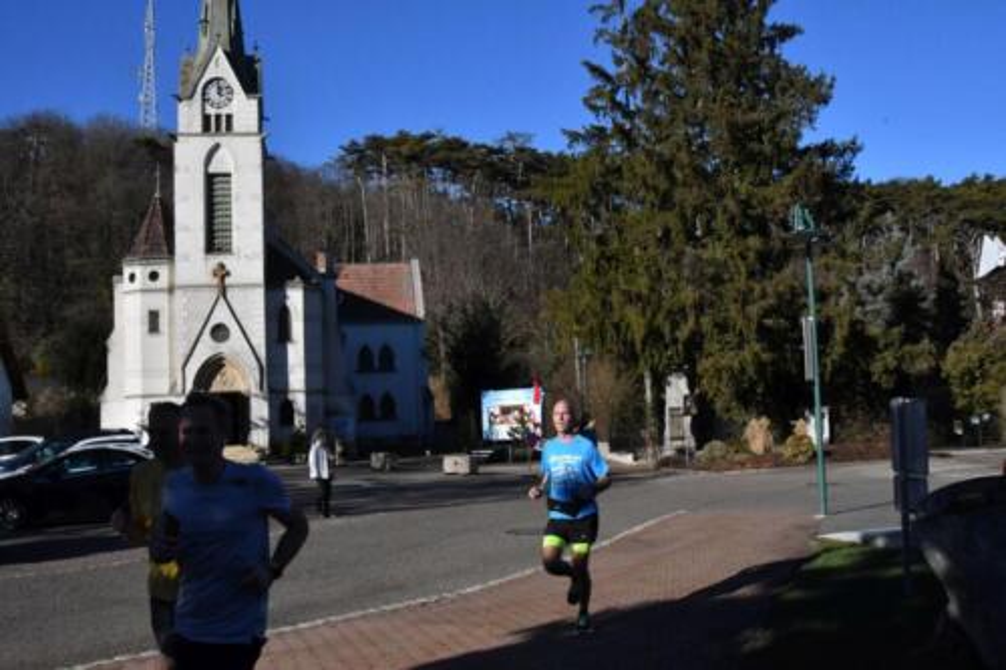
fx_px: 1006
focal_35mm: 36
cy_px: 335
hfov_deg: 53.1
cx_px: 503
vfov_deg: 36.8
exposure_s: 1/2000
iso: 2000
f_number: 22
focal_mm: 24
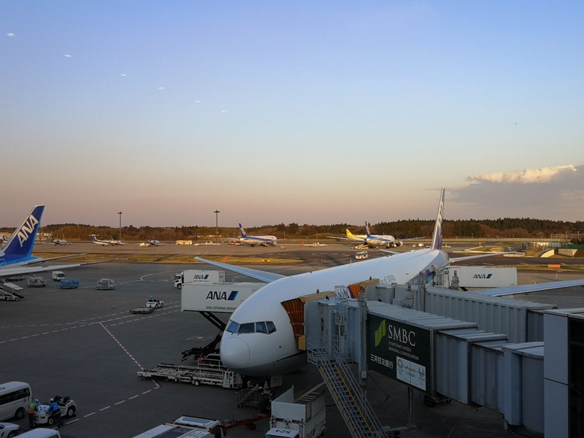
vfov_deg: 39.7
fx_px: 607
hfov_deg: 51.4
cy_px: 219
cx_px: 292
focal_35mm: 36
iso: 50
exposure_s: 1/217
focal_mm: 3.95
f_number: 1.8
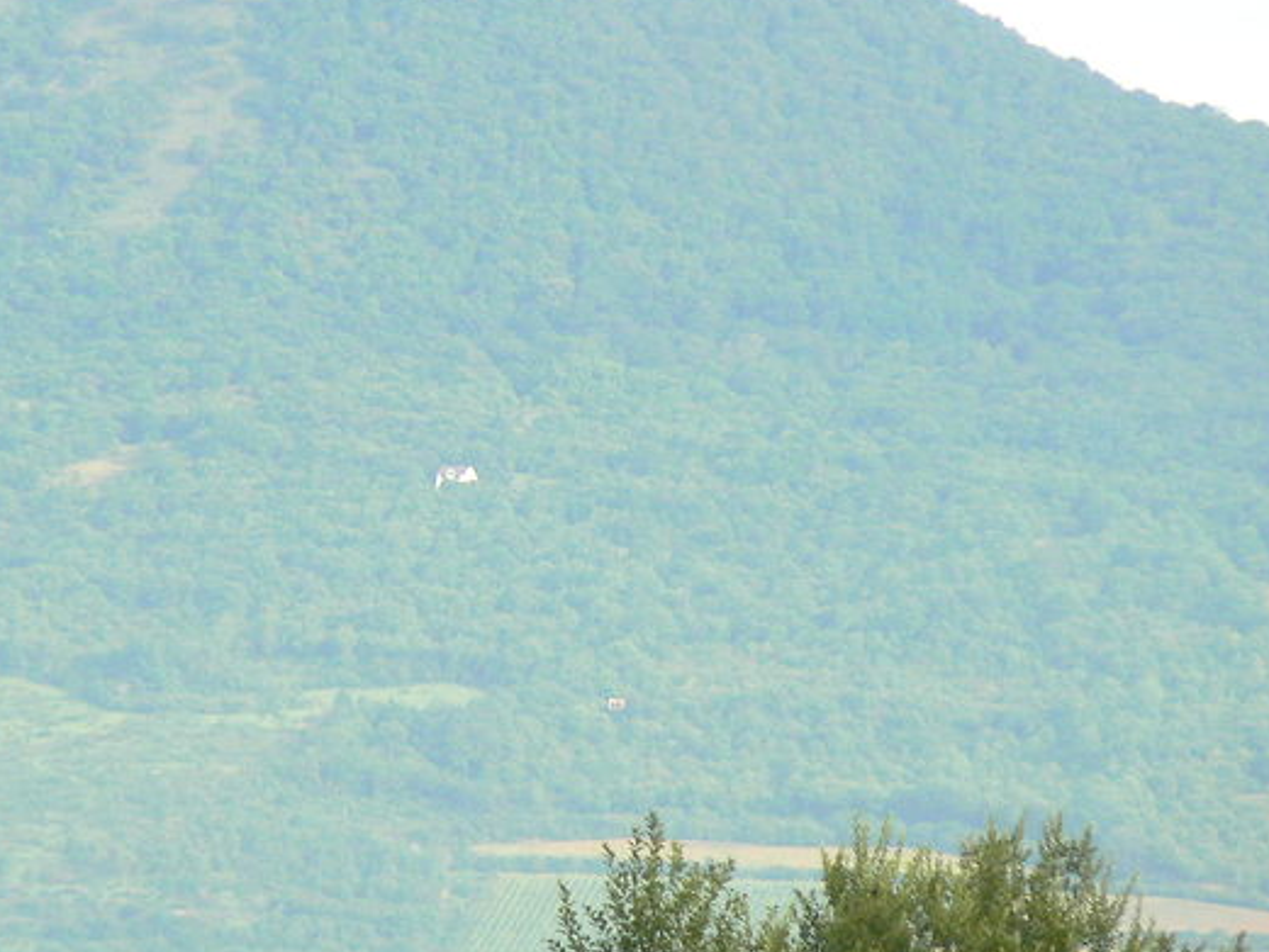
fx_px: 24311
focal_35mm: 663
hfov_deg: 3.0
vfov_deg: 2.2
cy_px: 499
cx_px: 477
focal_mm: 72
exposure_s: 1/400
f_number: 3.6
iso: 100
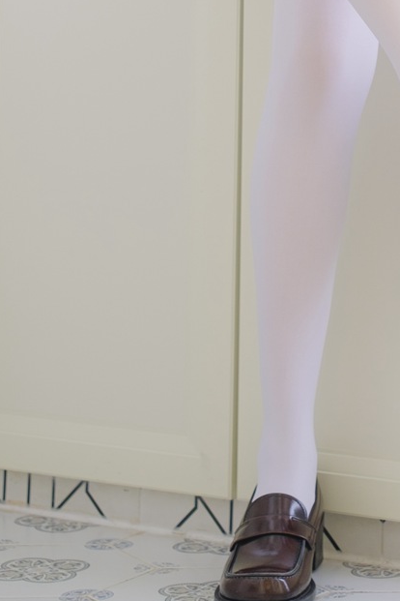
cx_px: 479
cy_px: -290
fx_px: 2616
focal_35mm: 157
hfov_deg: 8.6
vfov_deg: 12.5
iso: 160
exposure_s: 1/60
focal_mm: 33
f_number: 2.2
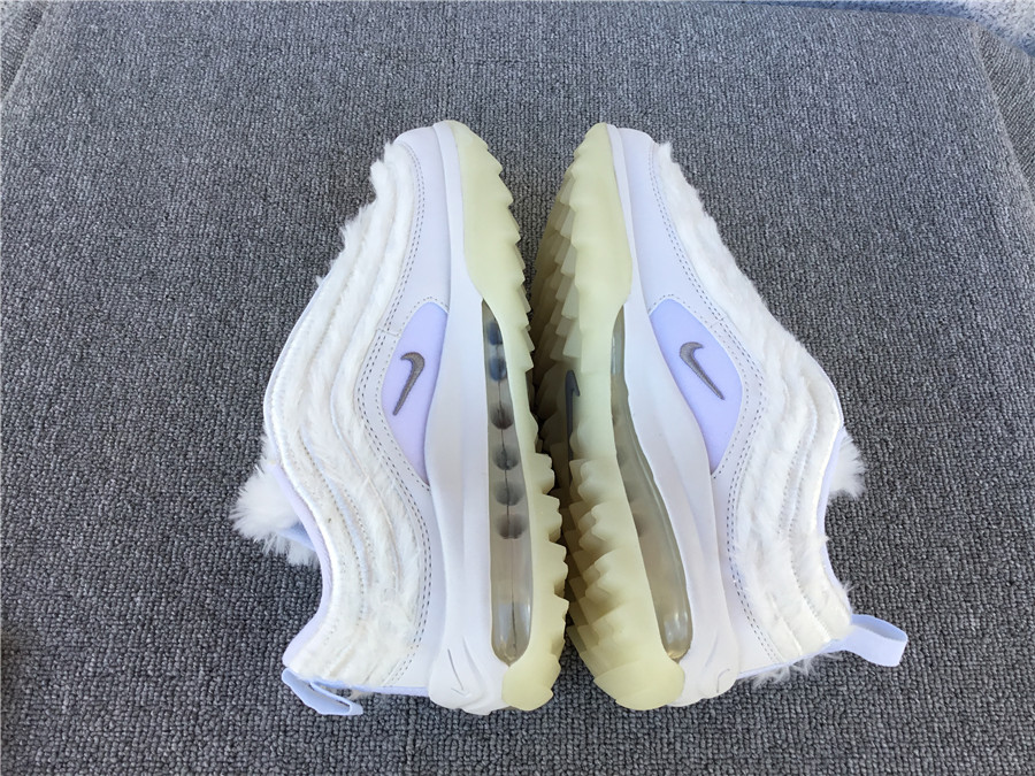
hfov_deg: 58.4
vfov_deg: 45.4
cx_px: 518
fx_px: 927
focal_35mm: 31
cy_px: 388
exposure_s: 1/132
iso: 25
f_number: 2.4
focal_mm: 3.3
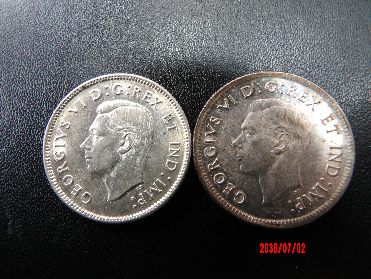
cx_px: 186
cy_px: 140
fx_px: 247
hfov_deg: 73.9
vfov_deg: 58.9
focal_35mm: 23
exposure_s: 1/22
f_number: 4.1
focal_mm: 4.2
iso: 200
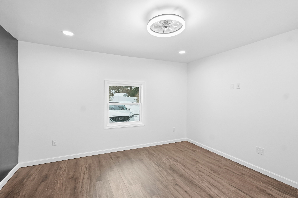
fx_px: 136
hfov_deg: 95.0
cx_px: 149
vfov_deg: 71.9
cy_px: 99
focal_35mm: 16
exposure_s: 1/500
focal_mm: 11
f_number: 7.1
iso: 800
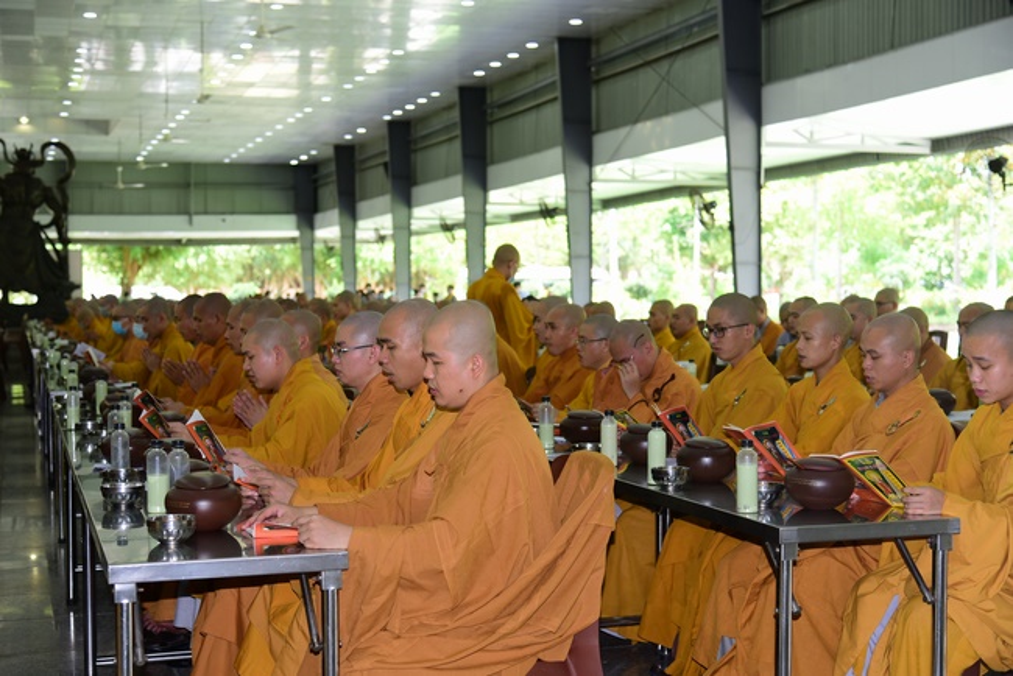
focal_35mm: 50
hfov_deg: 39.6
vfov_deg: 27.0
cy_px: 338
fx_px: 1408
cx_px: 506
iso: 320
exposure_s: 1/125
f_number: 4
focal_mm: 50
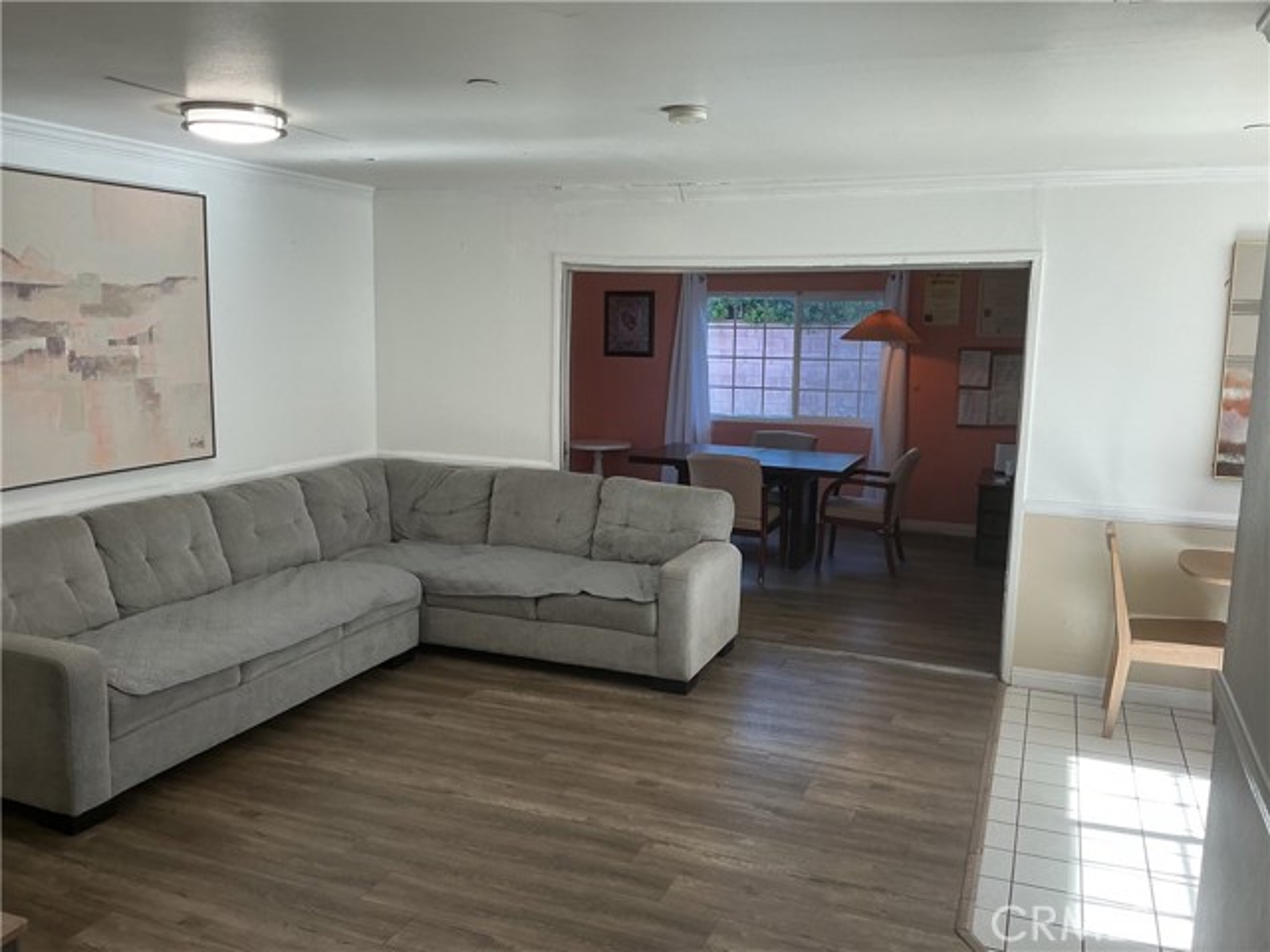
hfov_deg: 61.7
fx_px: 1064
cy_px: 476
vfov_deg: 48.2
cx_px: 635
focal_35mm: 29
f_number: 1.8
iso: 32
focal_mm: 3
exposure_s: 1/120
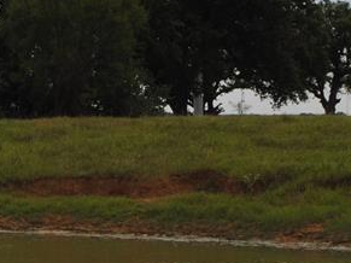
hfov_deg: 10.8
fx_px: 1855
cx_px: 130
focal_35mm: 183
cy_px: 114
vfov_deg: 8.1
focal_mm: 36
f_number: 11
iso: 100
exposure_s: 1/200
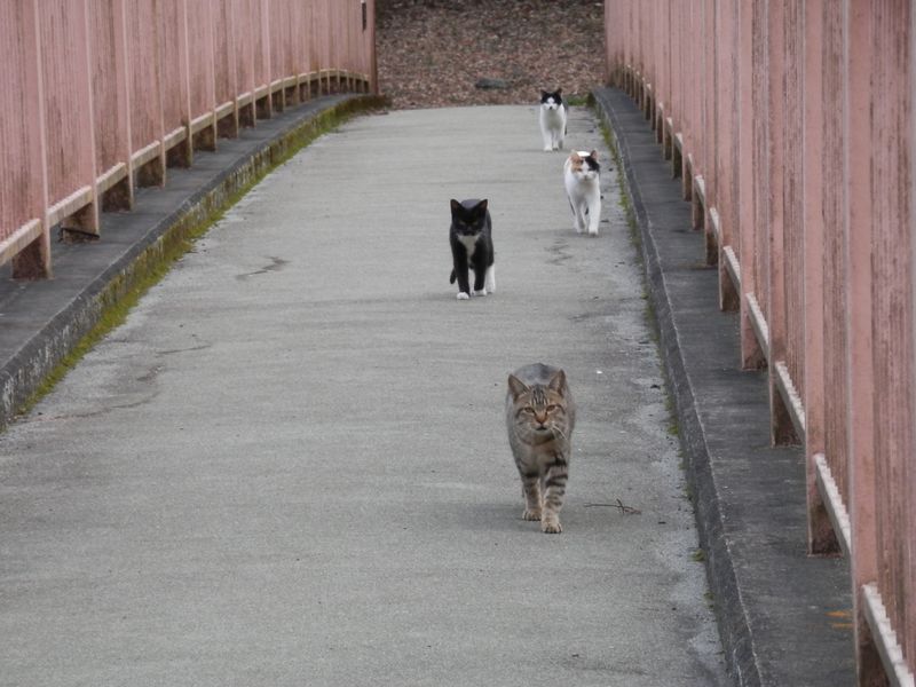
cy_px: 344
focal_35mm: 274
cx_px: 458
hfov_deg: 7.2
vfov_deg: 5.4
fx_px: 7251
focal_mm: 48.9
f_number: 6.4
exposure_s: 1/100
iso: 200
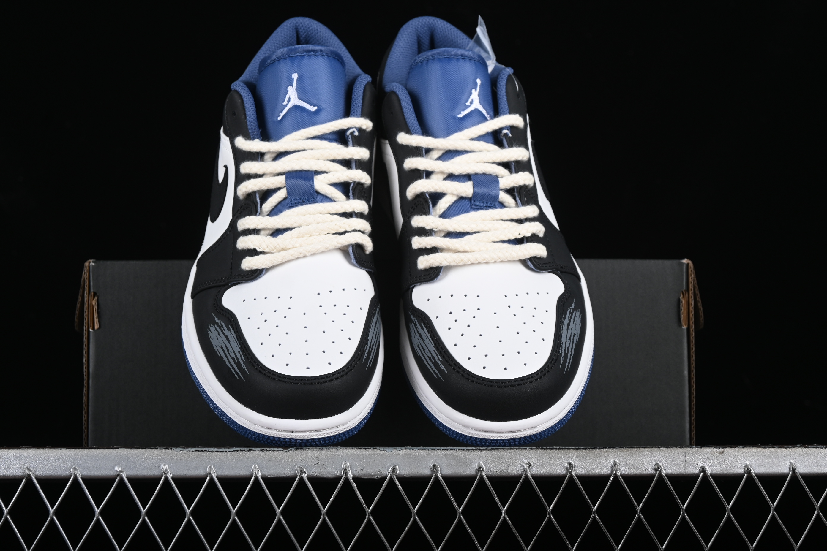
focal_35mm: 75
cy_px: 276
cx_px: 414
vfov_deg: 18.2
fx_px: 1723
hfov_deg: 27.0
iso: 200
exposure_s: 1/200
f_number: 7.1
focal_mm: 50
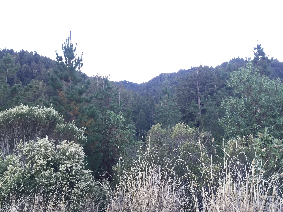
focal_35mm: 29
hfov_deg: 61.7
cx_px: 142
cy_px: 106
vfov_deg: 48.2
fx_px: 237
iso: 32
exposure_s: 1/30
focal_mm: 4.15
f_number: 2.2
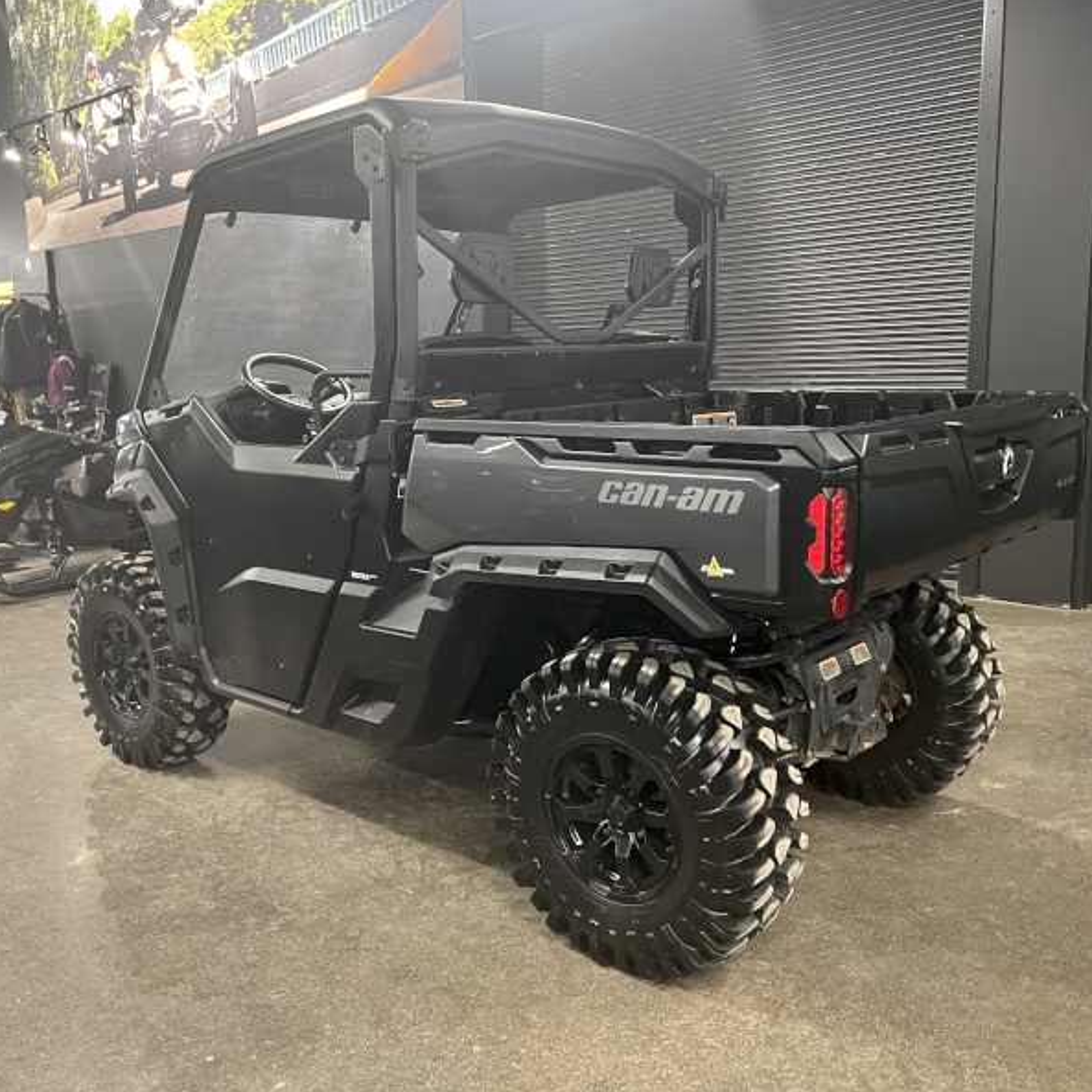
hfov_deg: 52.5
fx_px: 1106
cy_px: 545
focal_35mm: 31
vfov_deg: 52.5
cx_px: 521
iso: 400
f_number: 1.6
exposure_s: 1/40
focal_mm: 4.2
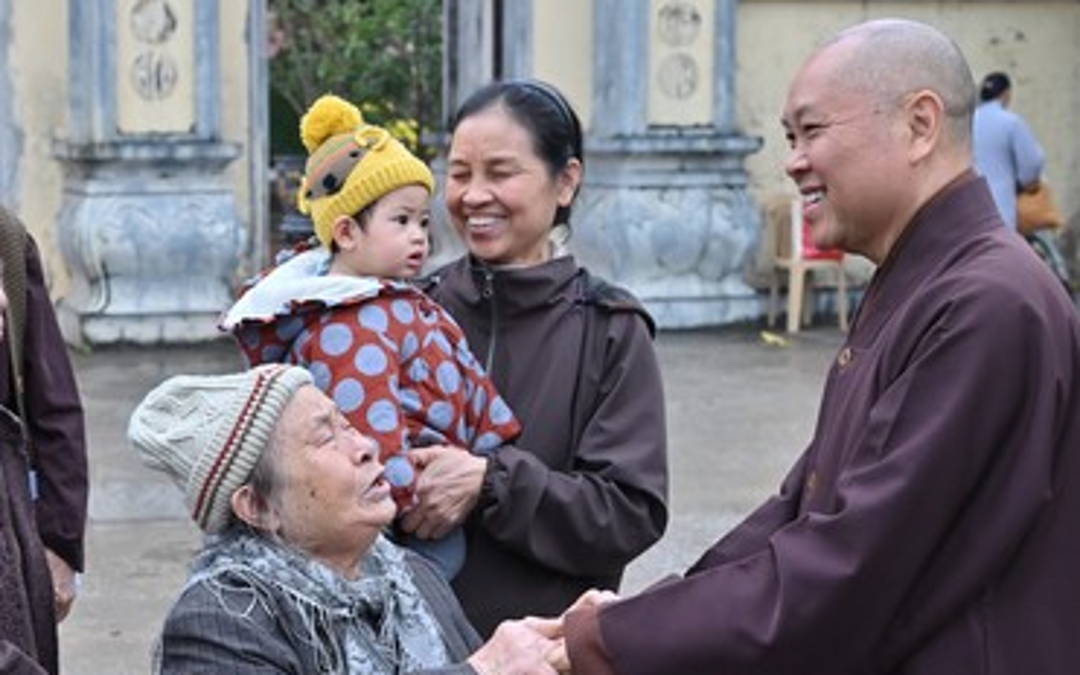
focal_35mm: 82
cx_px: 247
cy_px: 463
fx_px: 2414
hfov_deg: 24.9
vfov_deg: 15.9
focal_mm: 46
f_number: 5.6
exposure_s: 1/125
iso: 400
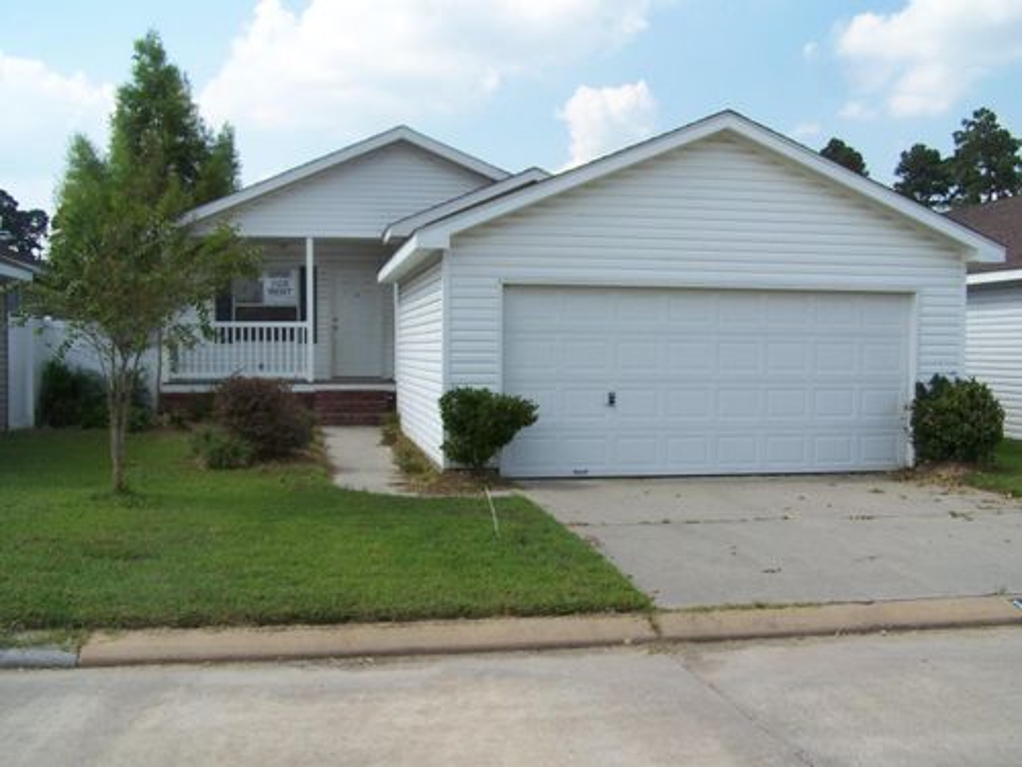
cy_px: 384
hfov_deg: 49.0
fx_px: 1122
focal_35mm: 38
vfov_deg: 37.7
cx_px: 511
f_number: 4
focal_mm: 6.3
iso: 80
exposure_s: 1/750
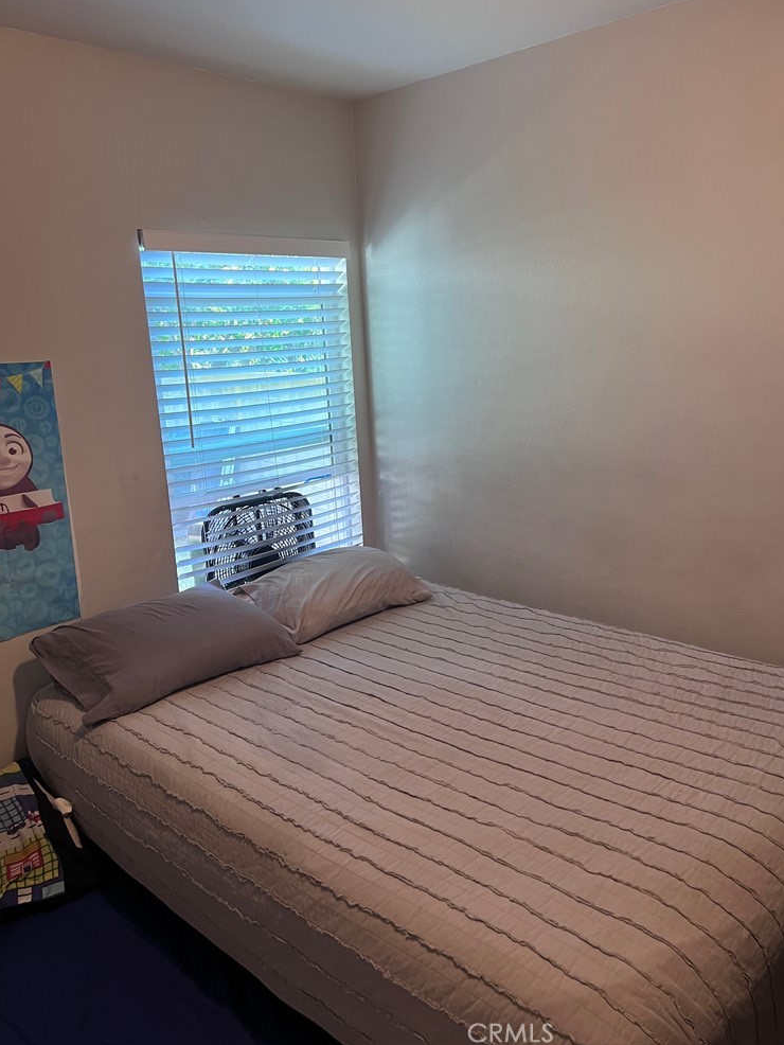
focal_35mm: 27
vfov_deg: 65.3
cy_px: 506
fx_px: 815
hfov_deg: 51.4
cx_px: 397
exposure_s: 1/60
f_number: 1.5
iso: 125
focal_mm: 5.7
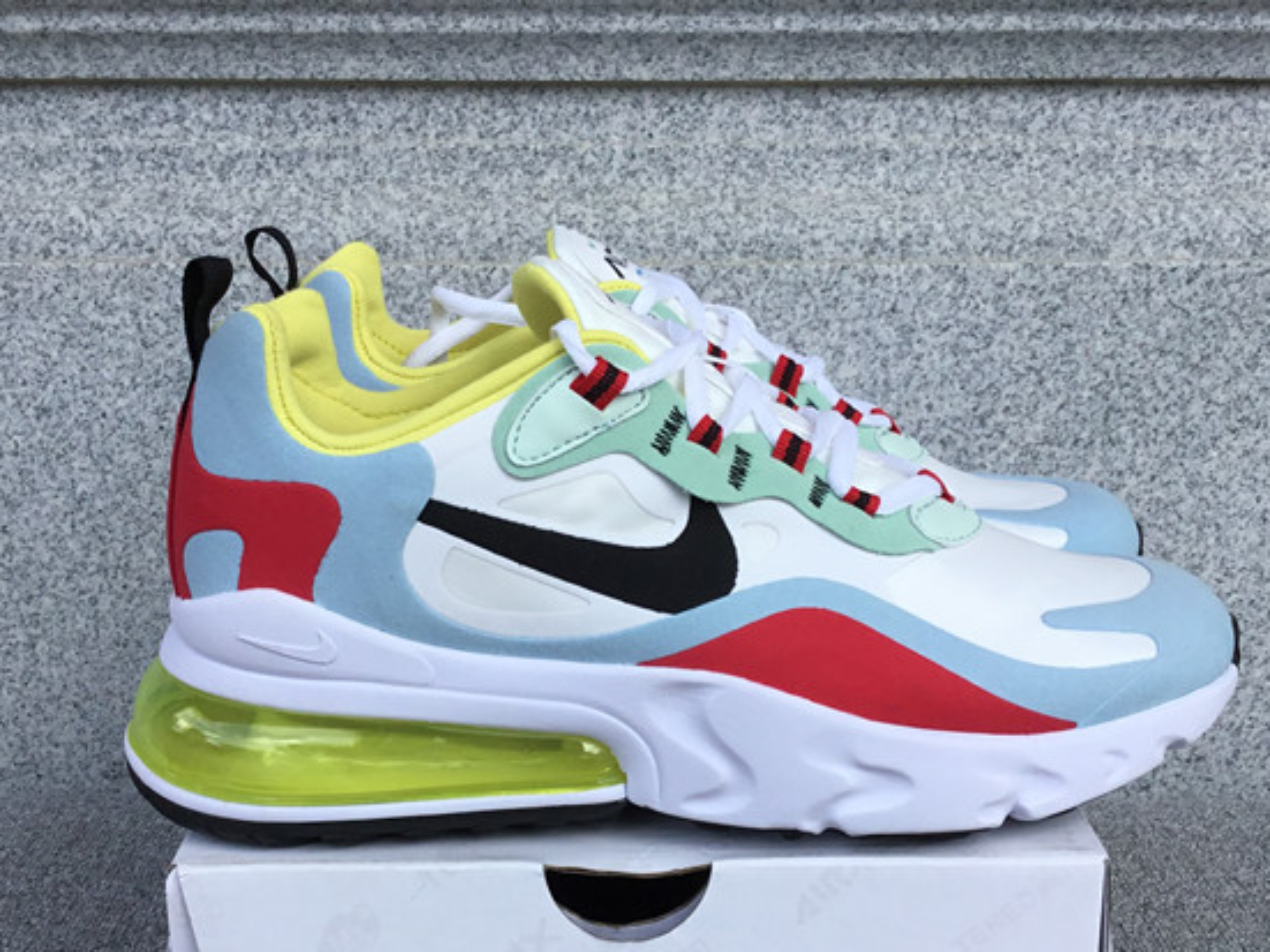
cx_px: 613
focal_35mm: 45
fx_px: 1651
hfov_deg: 42.1
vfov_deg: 32.0
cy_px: 597
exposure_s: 1/522
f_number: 2.4
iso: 25
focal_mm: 3.3
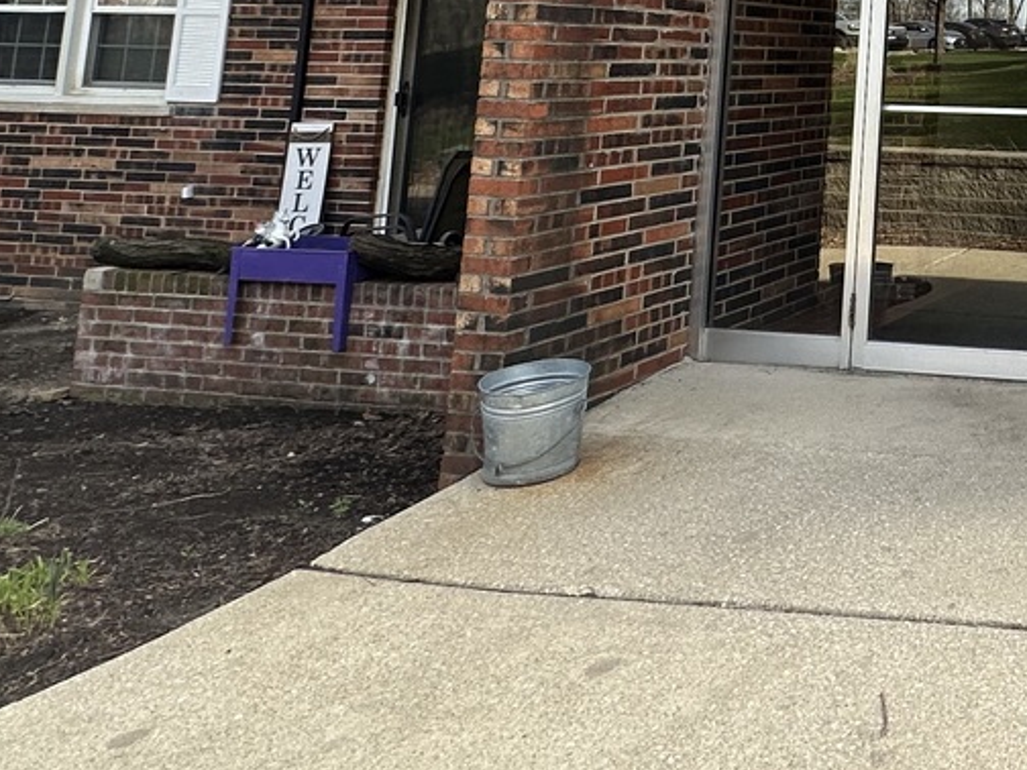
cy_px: -79
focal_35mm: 40
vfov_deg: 31.8
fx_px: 1187
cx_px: 1239
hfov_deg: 36.1
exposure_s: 1/156
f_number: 2.2
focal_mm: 2.22
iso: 40
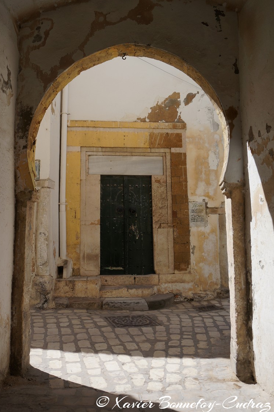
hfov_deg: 41.0
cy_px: 197
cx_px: 129
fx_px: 366
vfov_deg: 58.7
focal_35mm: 32
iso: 100
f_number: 4.5
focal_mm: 20
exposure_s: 1/800
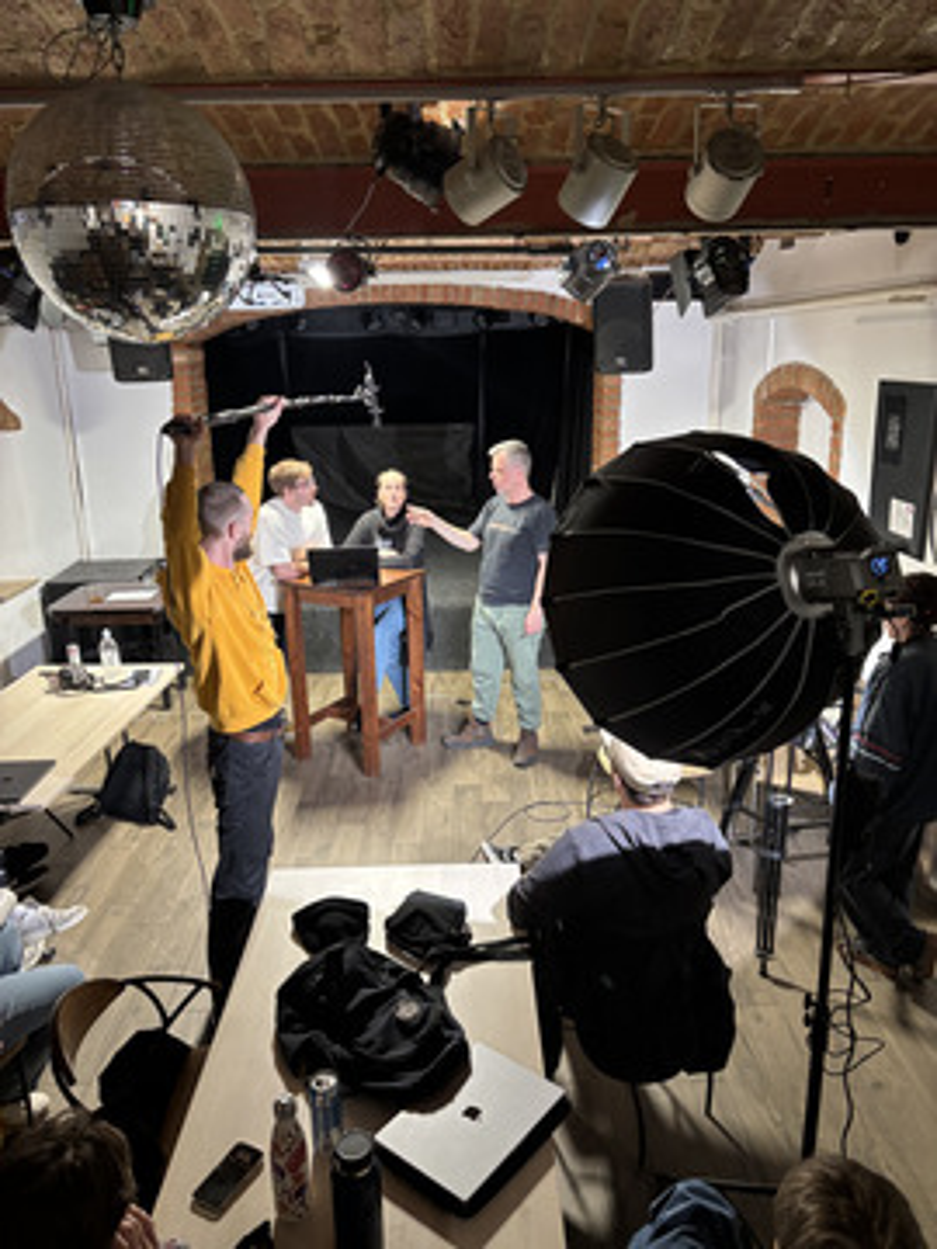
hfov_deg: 53.1
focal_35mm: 26
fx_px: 938
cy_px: 624
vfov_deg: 67.3
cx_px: 468
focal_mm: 5.96
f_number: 1.6
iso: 320
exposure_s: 1/50
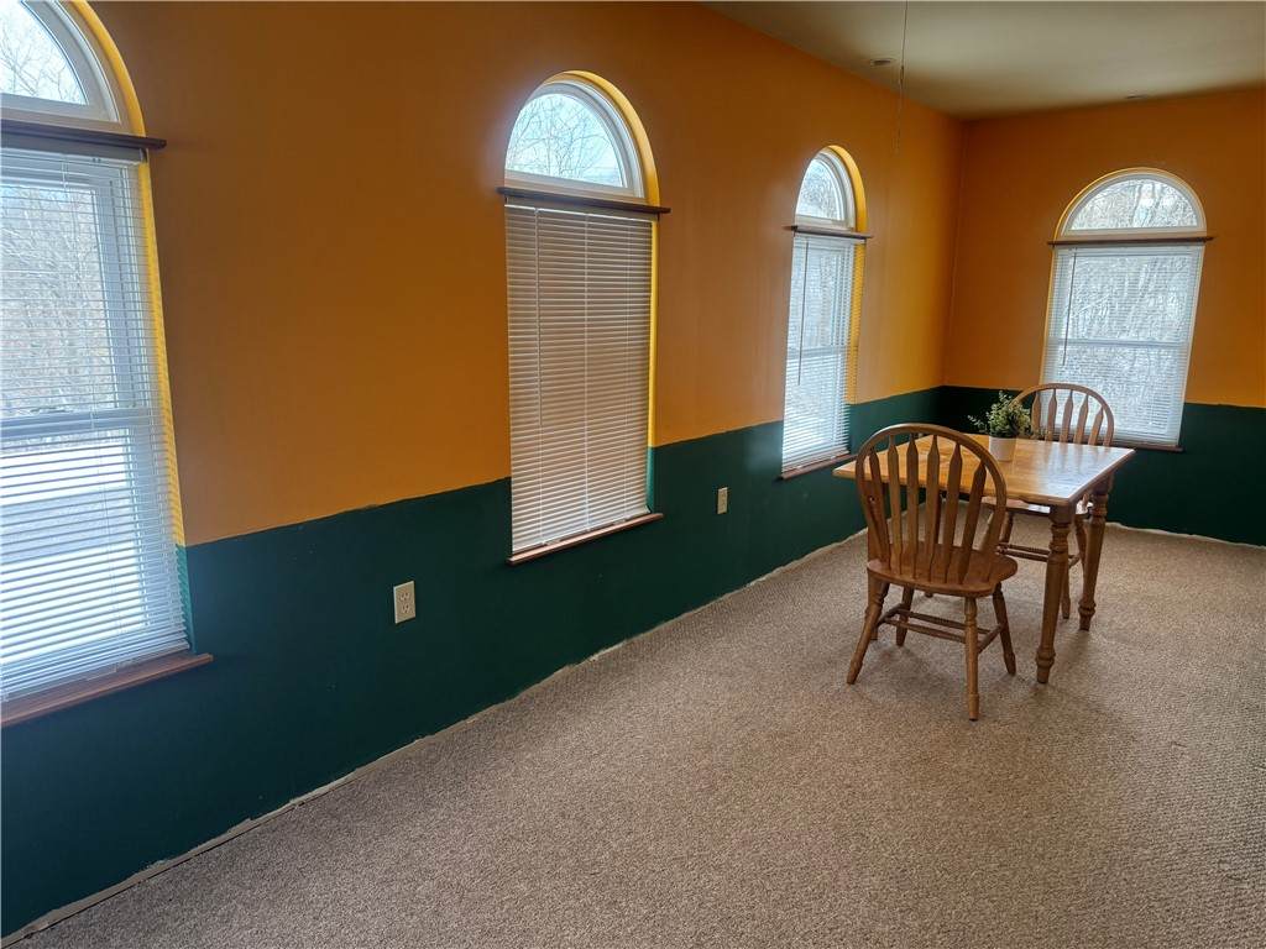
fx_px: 878
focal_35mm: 24
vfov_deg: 56.8
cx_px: 633
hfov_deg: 71.6
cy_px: 474
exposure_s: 1/121
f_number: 1.78
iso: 125
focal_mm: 6.86
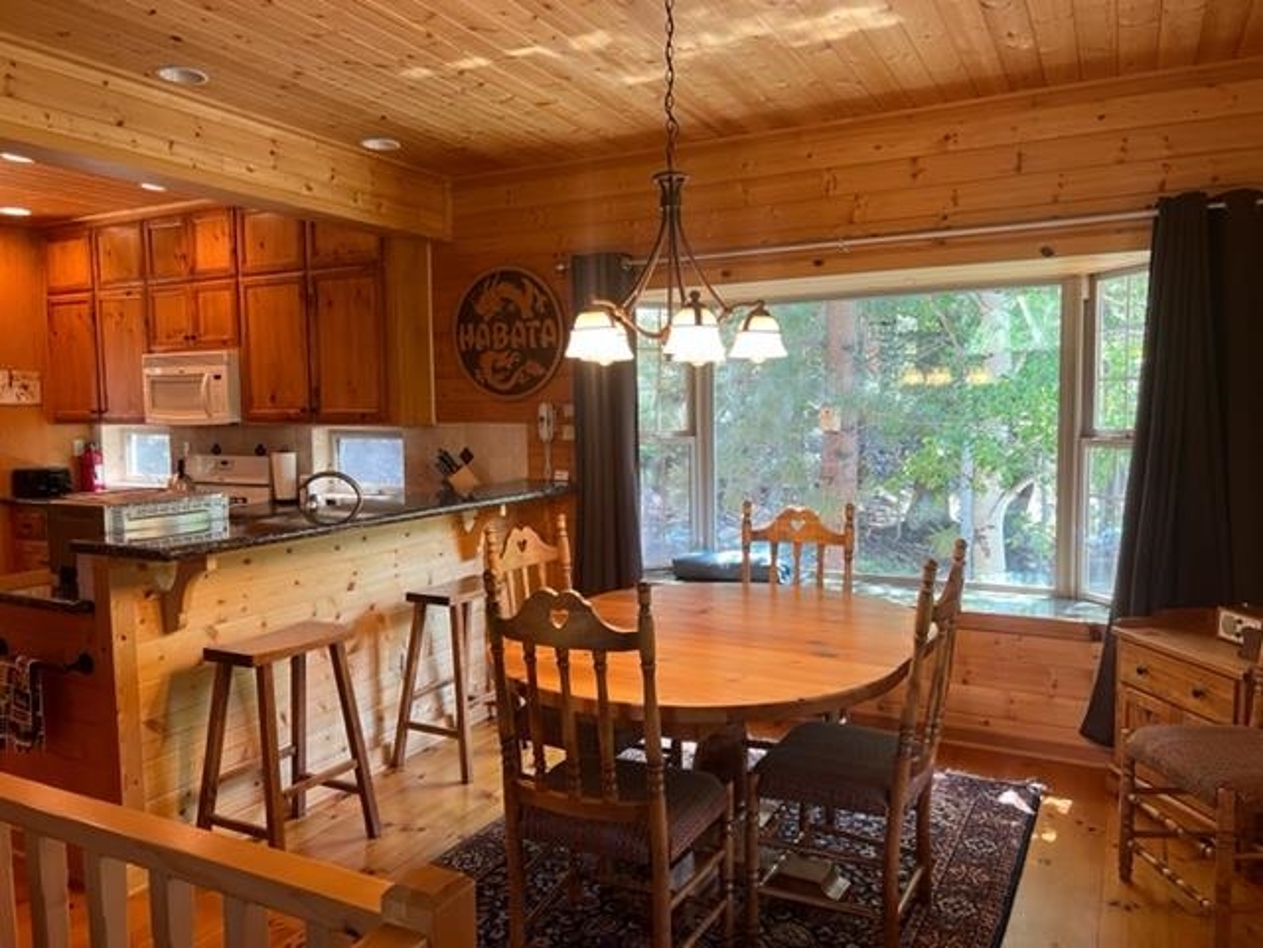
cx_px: 632
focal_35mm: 26
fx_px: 949
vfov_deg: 53.1
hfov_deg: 67.3
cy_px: 474
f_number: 1.5
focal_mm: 5.7
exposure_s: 1/60
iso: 80
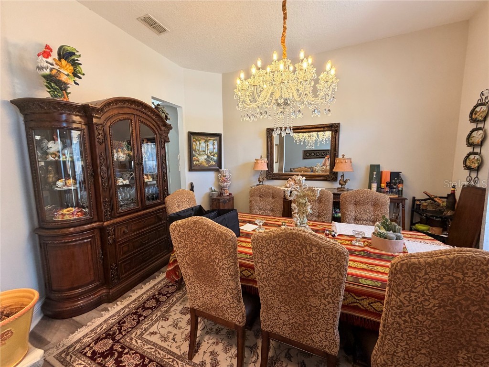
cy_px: 184
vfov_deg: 85.7
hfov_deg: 102.1
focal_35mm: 14
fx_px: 198
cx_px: 244
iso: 200
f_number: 2.2
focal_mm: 2.22
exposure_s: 1/60
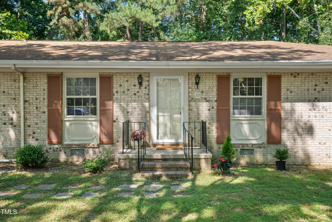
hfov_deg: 60.3
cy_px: 111
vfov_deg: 42.4
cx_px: 166
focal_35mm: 31
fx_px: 286
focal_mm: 31
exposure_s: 1/60
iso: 250
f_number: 9
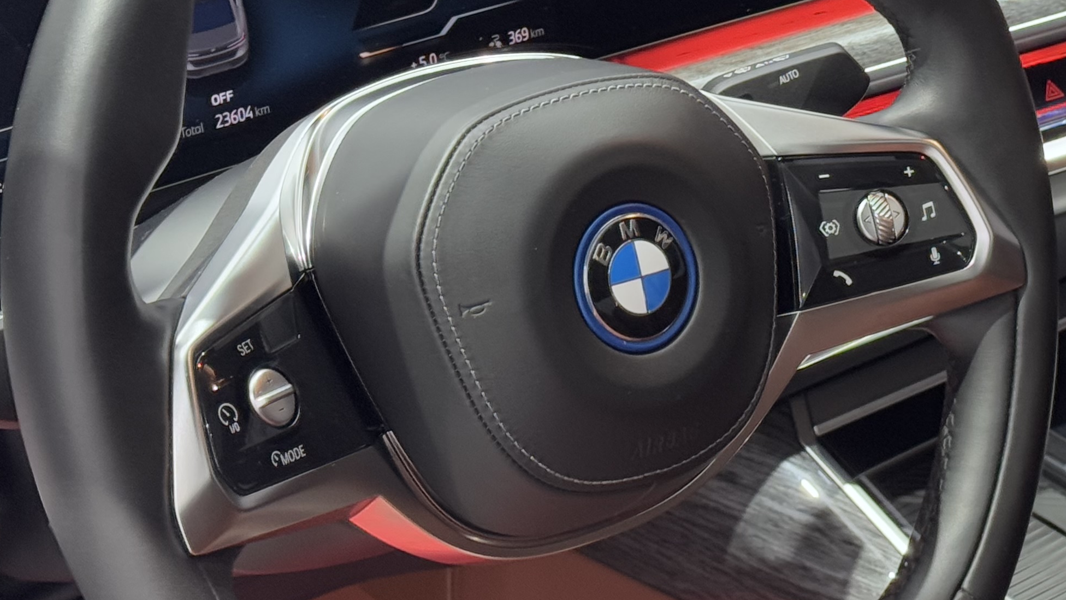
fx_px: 3053
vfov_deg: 11.2
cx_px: 755
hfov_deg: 19.7
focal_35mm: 108
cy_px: 160
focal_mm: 6.76
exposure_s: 1/50
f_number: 1.78
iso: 160
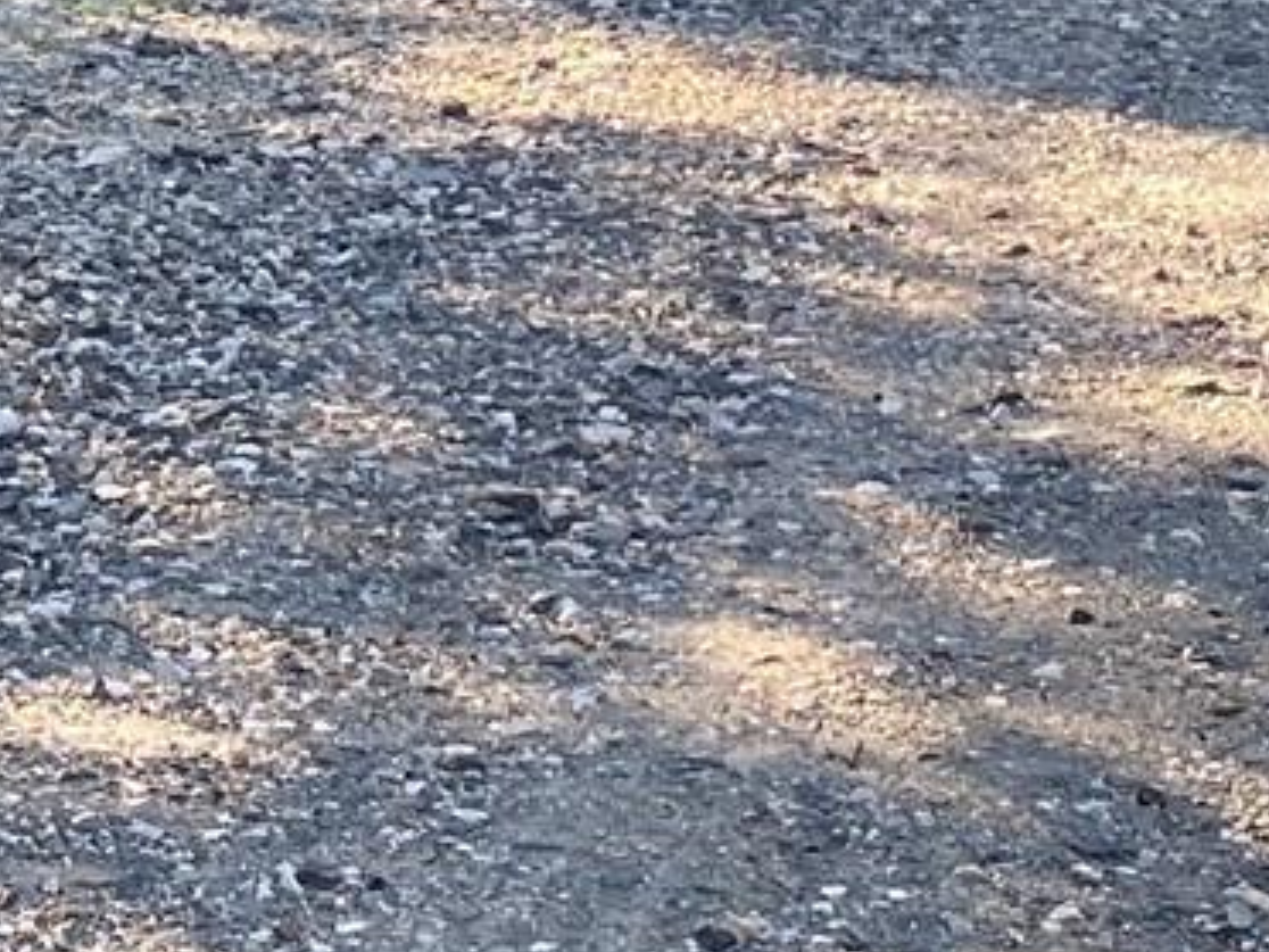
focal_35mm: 143
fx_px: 5242
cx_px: -355
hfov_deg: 13.3
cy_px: -751
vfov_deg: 9.8
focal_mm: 4.25
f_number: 1.8
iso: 32
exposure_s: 1/122
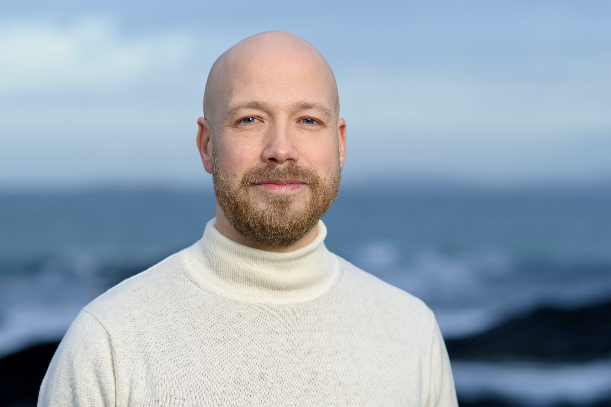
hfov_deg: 16.1
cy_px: 204
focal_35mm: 127
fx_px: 2155
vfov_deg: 10.8
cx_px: 306
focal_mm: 85
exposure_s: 1/160
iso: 100
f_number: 2.8
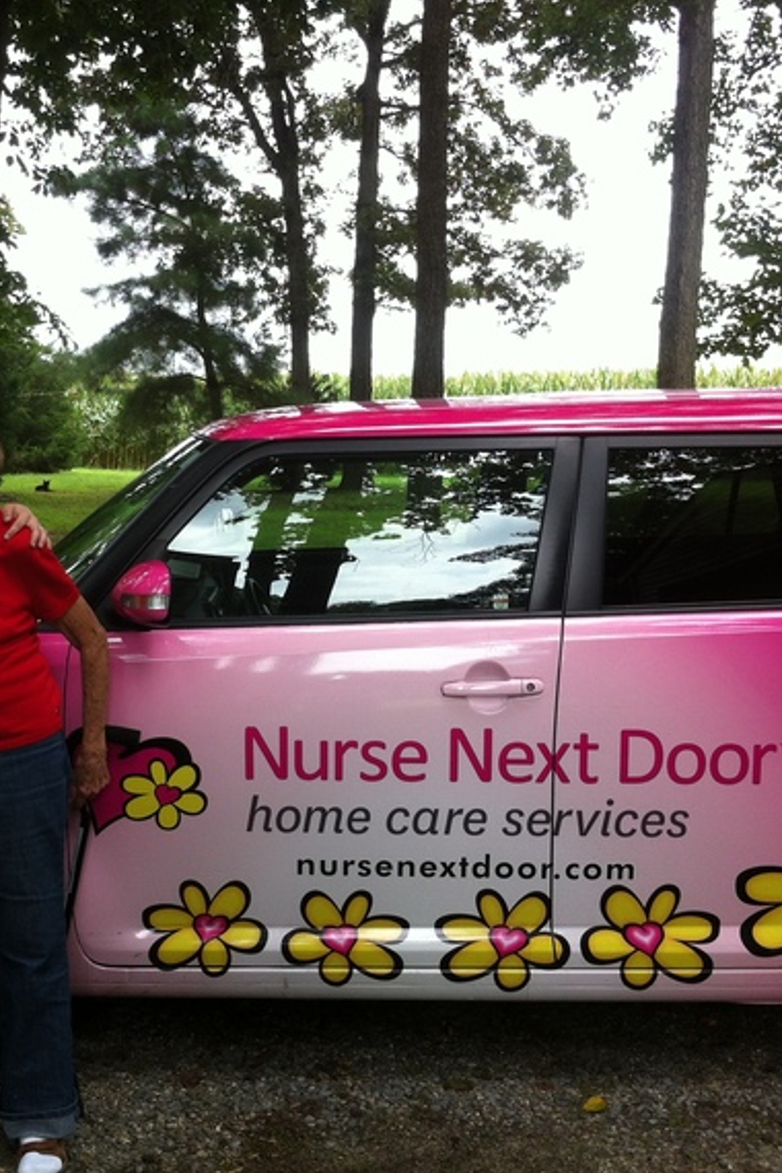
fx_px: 1662
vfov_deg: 38.9
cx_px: 292
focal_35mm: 51
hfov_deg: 26.4
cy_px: 578
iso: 80
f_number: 2.8
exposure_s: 1/173
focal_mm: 3.85
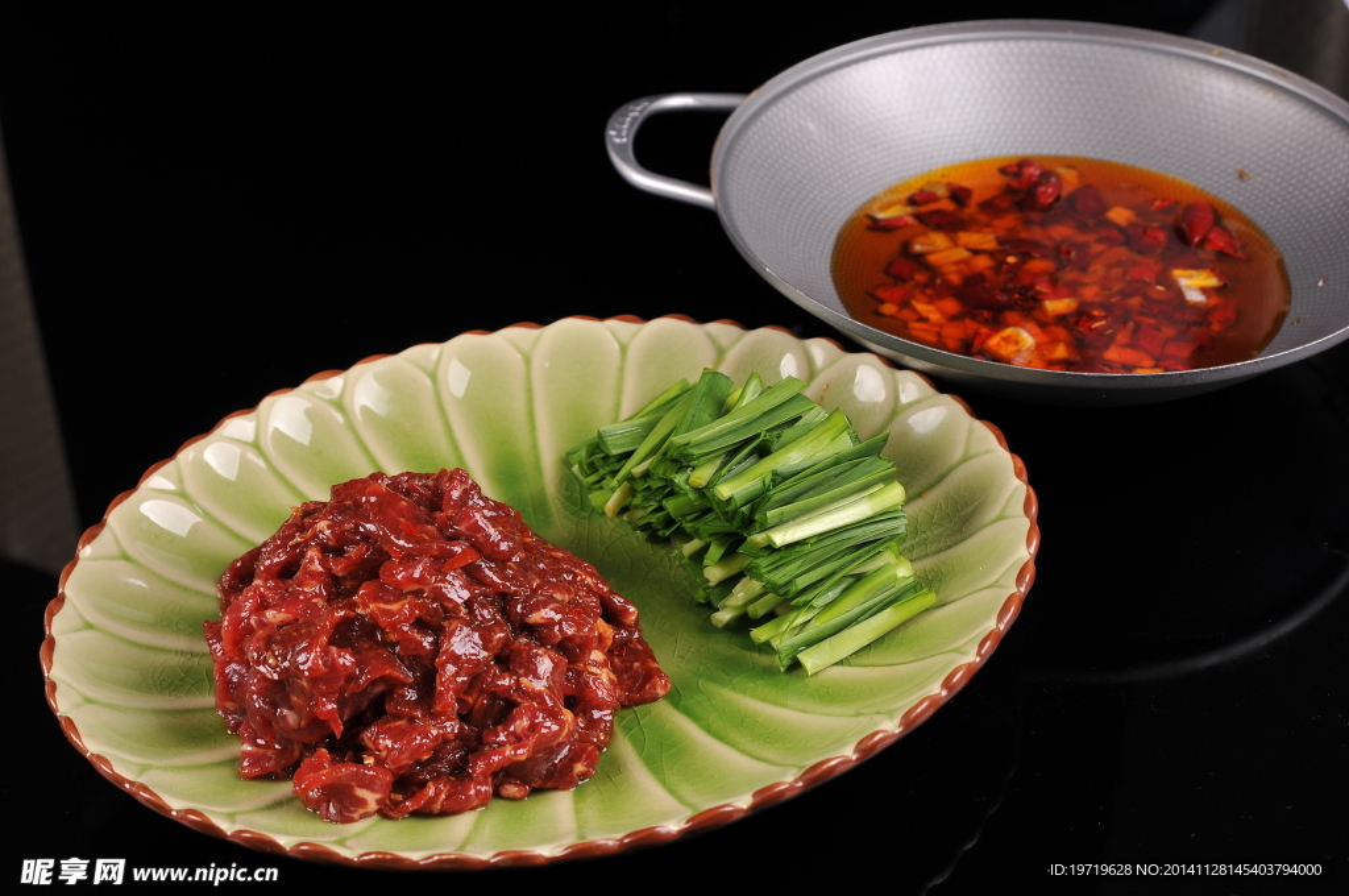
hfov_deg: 29.3
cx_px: 674
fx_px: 2582
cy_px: 448
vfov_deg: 19.7
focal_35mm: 69
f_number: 5.6
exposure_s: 1/160
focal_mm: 46
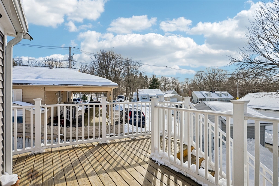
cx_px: 140
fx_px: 124
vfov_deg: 73.8
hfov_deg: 96.7
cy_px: 93
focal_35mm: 16
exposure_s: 1/1600
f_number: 8
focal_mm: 16
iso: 400
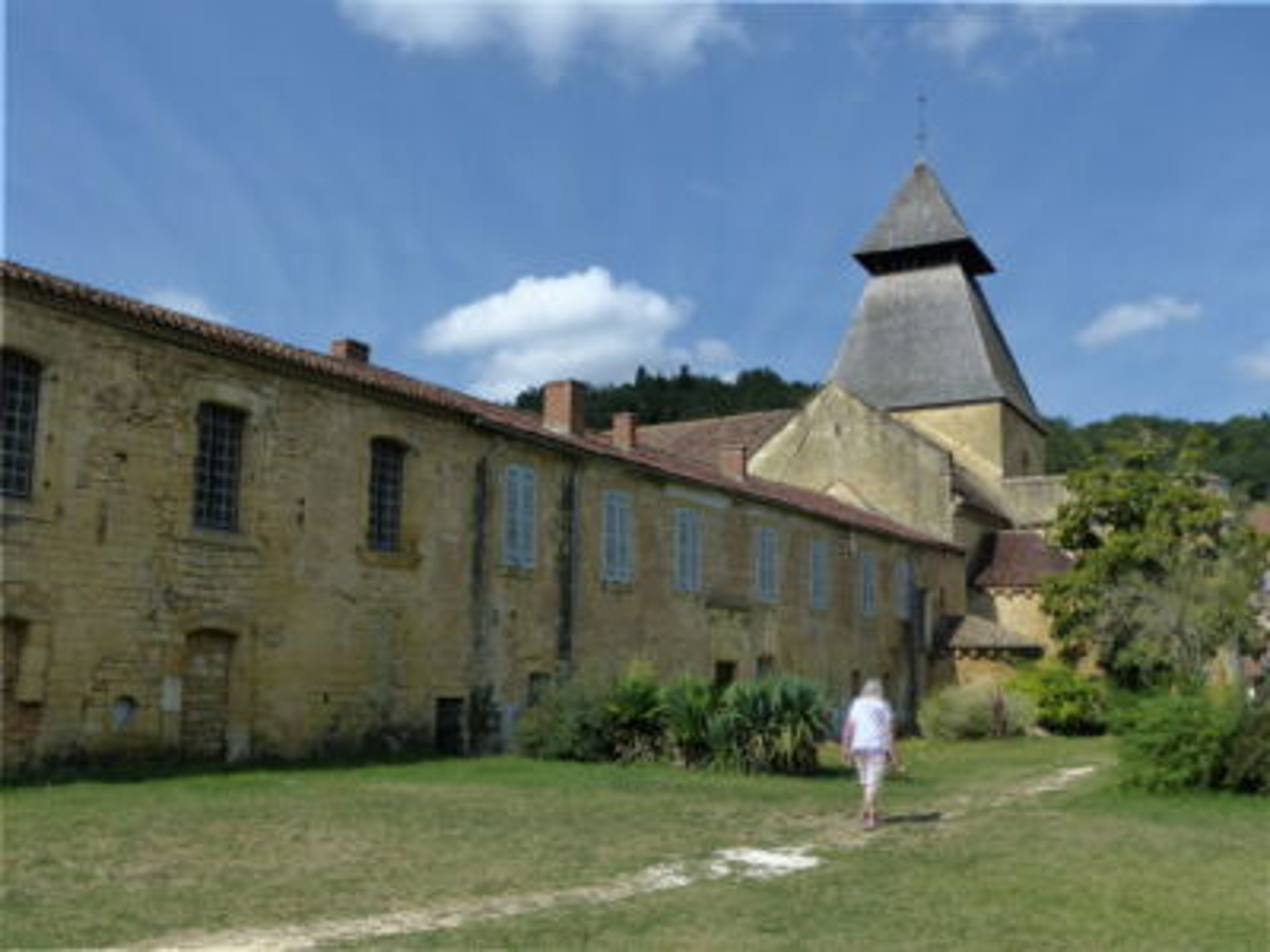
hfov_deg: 51.4
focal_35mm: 36
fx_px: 1321
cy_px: 476
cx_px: 635
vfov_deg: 39.7
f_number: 2.8
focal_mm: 6.4
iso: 200
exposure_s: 1/2000
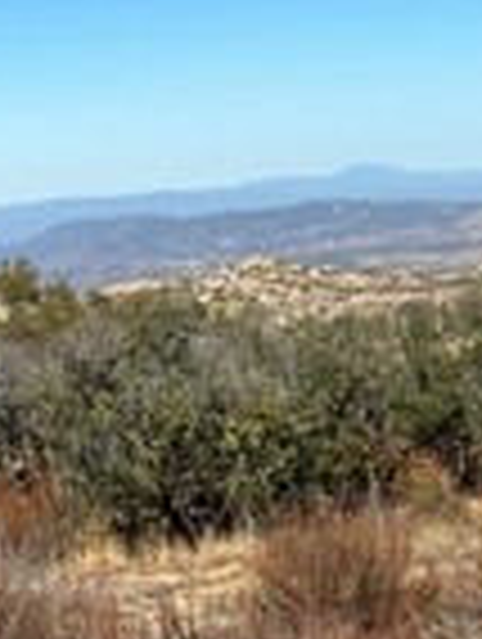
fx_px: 1999
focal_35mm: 108
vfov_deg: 18.1
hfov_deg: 13.6
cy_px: 230
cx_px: 441
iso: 80
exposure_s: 1/1587
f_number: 1.78
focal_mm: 6.86
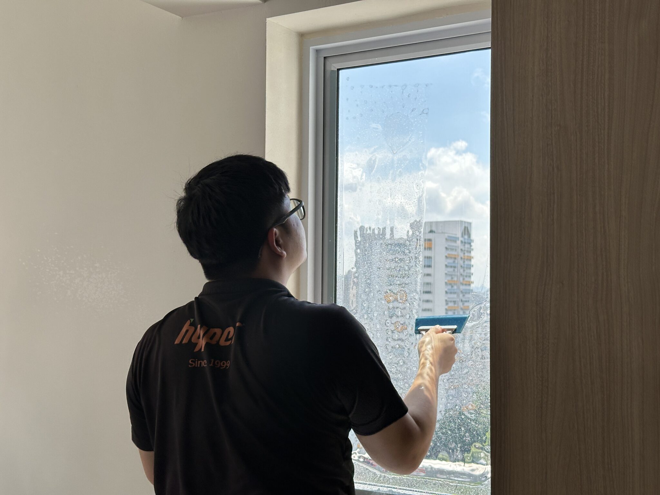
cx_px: 330
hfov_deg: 39.7
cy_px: 248
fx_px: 915
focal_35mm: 48
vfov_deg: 30.3
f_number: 1.78
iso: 64
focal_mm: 6.86
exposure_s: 1/903
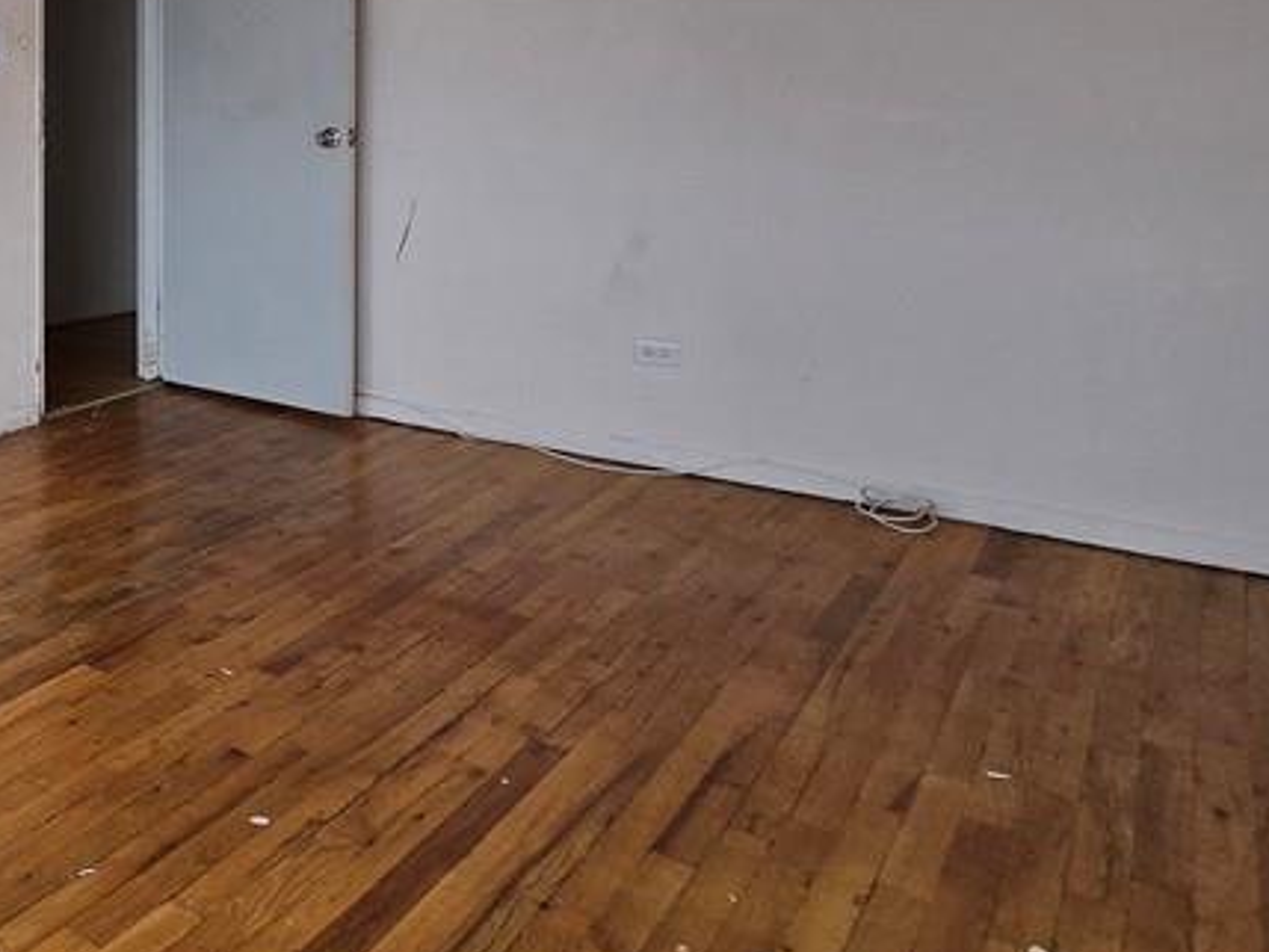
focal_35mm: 31
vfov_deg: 43.4
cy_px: 192
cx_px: -219
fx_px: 1137
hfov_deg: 41.7
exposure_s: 1/214
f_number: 2.2
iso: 50
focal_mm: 2.2
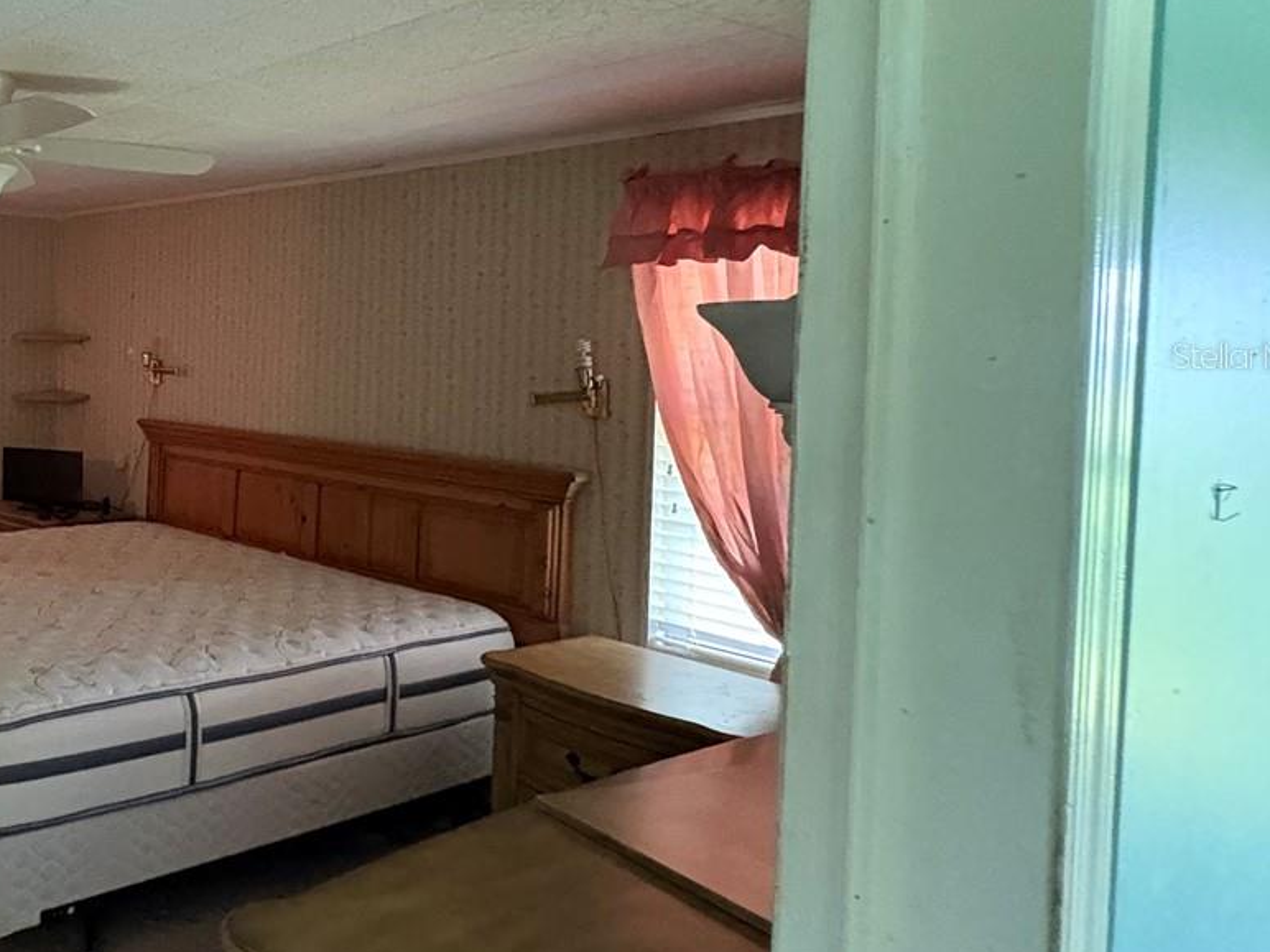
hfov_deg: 50.4
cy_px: 355
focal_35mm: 29
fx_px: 1064
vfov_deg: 47.8
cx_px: 12
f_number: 2.2
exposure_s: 1/30
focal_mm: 2.22
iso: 1000
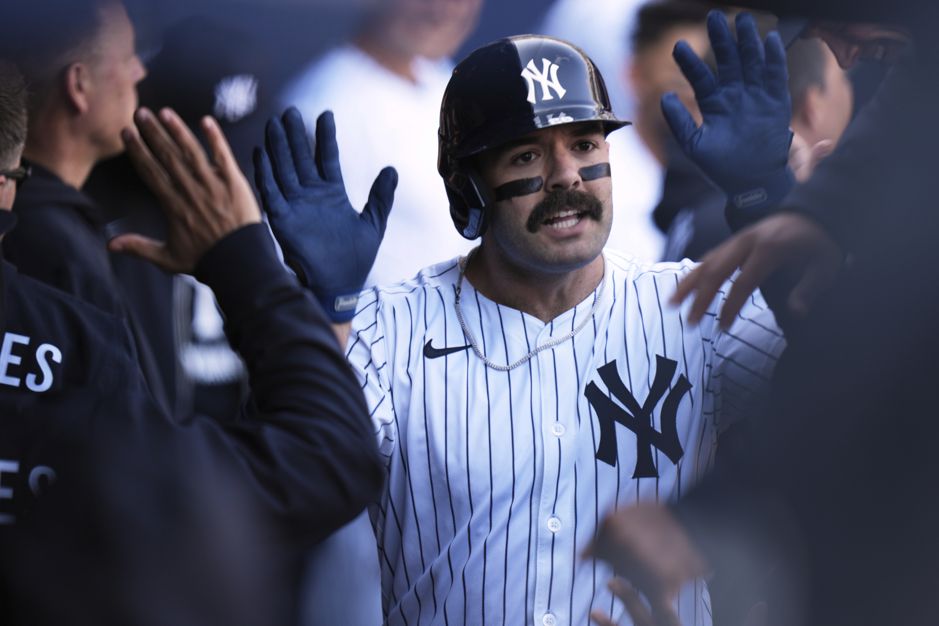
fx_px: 10433
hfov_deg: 5.2
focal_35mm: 400
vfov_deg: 3.4
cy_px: 313
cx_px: 470
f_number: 2.8
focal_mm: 400
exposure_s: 1/200
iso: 200
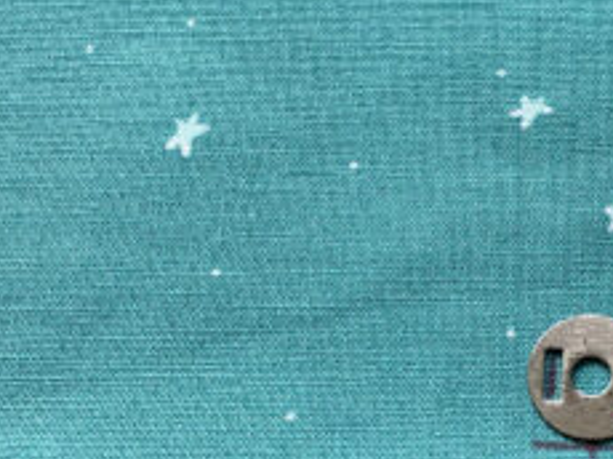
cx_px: 568
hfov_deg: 21.9
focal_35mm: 87
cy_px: 246
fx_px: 1539
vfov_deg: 16.9
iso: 100
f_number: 1.8
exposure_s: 1/122
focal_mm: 4.2
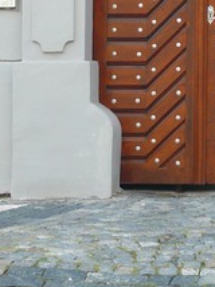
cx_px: 257
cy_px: -55
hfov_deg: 6.1
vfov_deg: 8.1
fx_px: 2008
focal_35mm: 242
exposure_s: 1/30
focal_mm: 14.6
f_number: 3.2
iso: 100
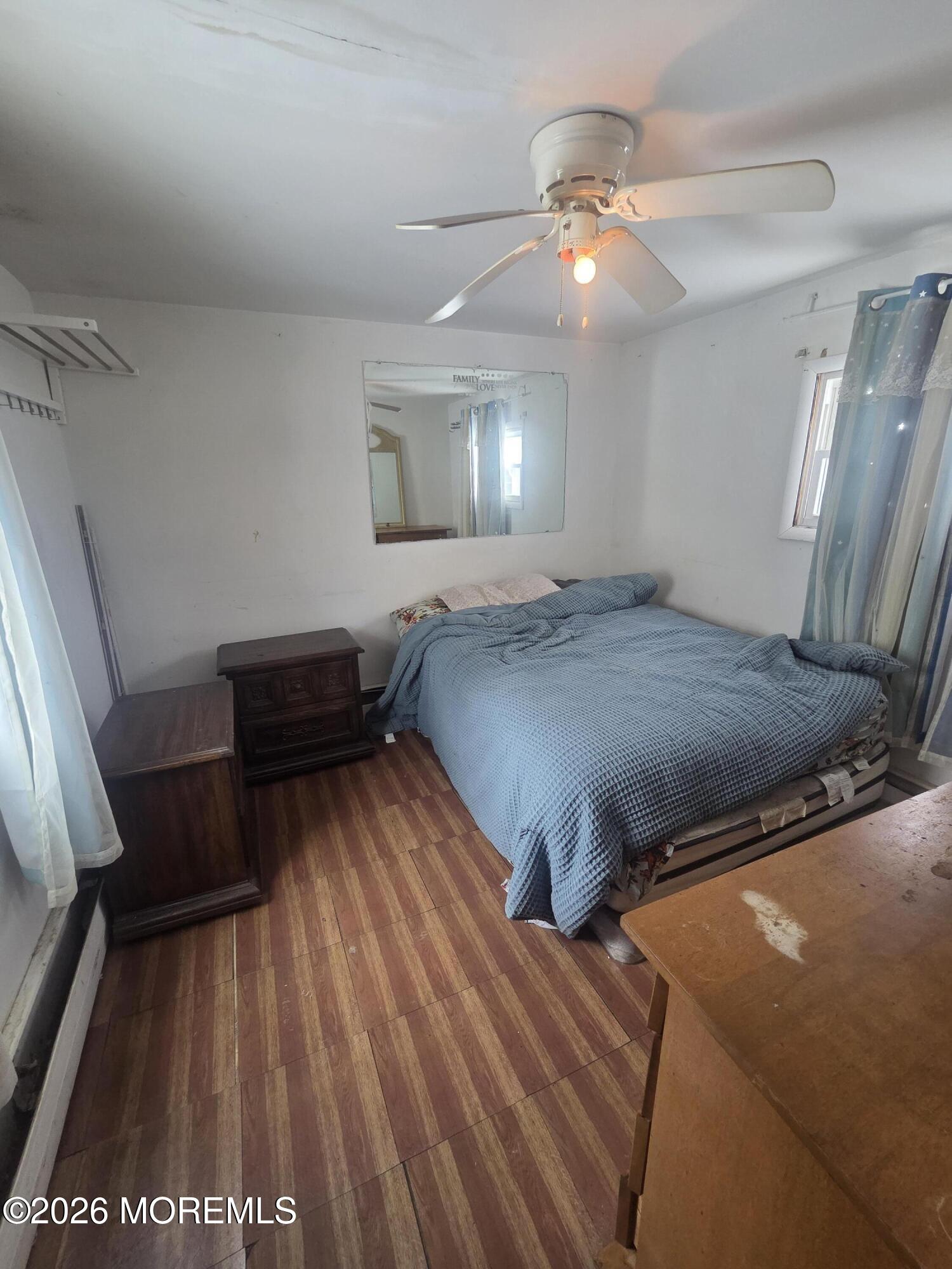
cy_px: 634
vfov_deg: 106.2
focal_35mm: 13
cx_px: 476
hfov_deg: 89.9
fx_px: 477
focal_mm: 2.2
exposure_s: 1/60
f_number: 2.2
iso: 200
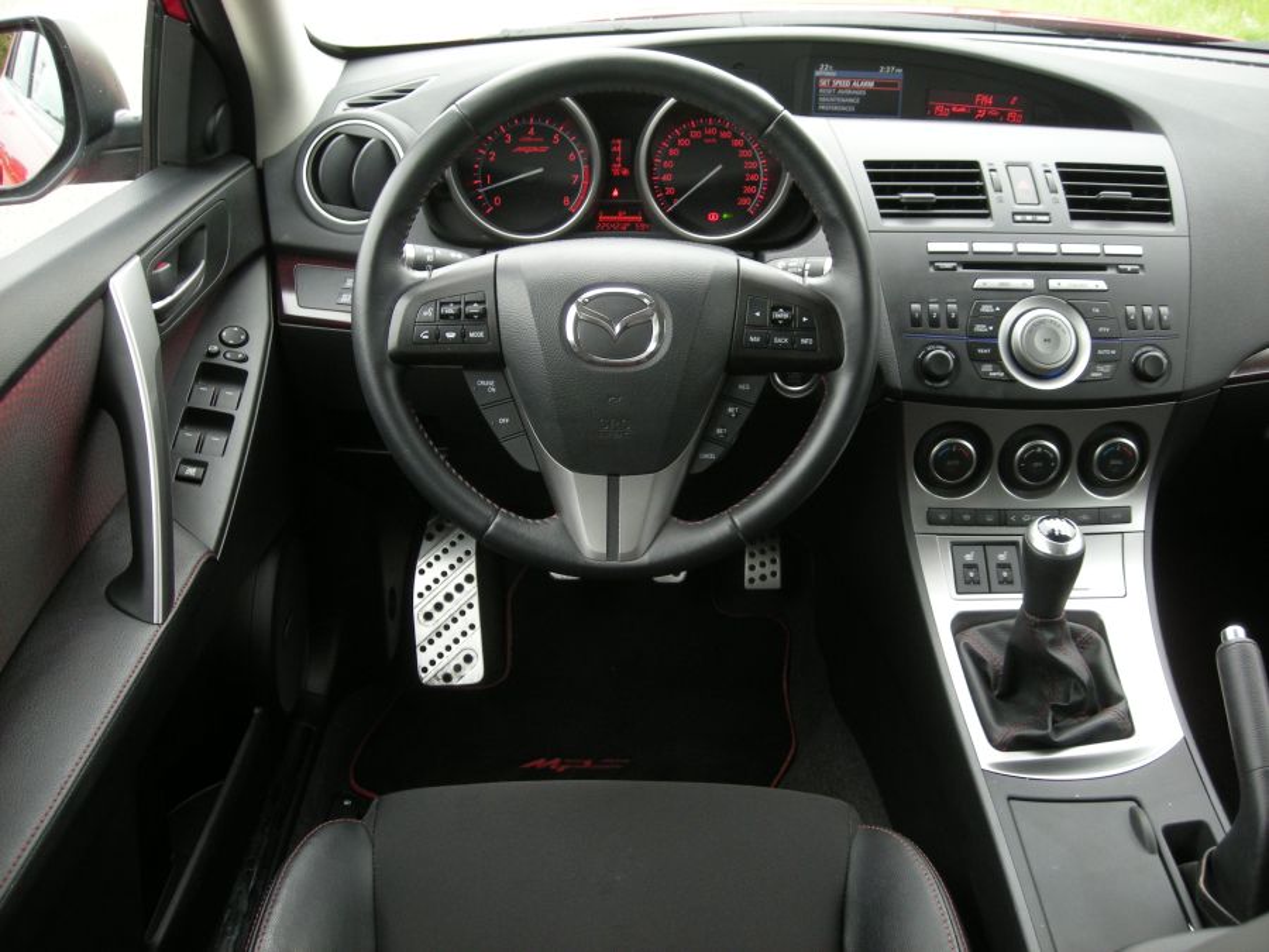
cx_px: 634
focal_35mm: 35
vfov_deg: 40.7
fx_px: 1283
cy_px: 476
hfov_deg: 52.6
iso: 119
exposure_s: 1/61.7
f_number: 2.8
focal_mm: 5.7
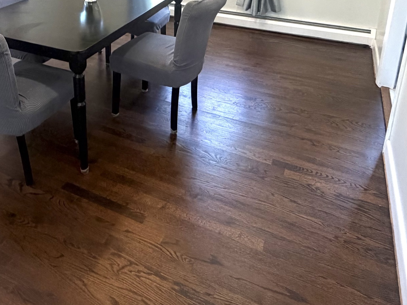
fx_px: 388
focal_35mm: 33
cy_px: 6
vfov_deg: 38.5
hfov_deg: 54.4
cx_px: 139
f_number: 2.2
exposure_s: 1/120
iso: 320
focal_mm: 2.22
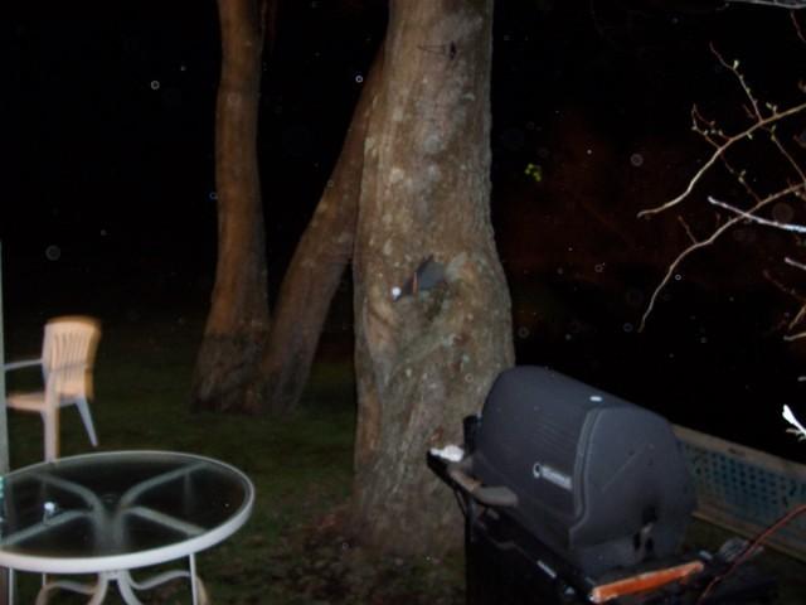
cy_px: 302
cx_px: 403
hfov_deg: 50.1
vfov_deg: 38.7
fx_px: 862
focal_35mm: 37
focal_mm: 5.6
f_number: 2.8
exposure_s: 1/2
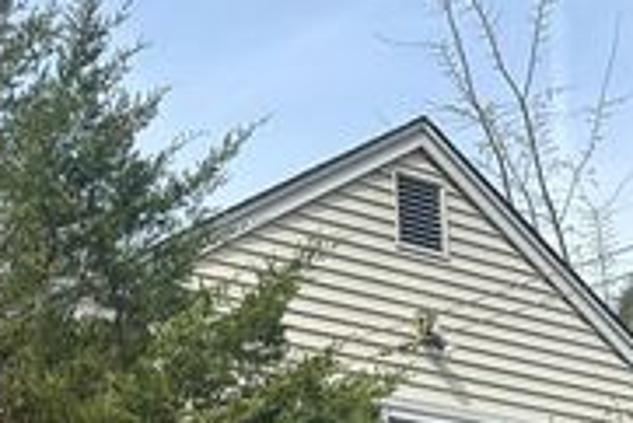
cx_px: -73
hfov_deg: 26.7
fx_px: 1214
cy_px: 582
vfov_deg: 18.2
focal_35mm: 69
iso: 80
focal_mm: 6.86
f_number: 1.78
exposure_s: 1/2299
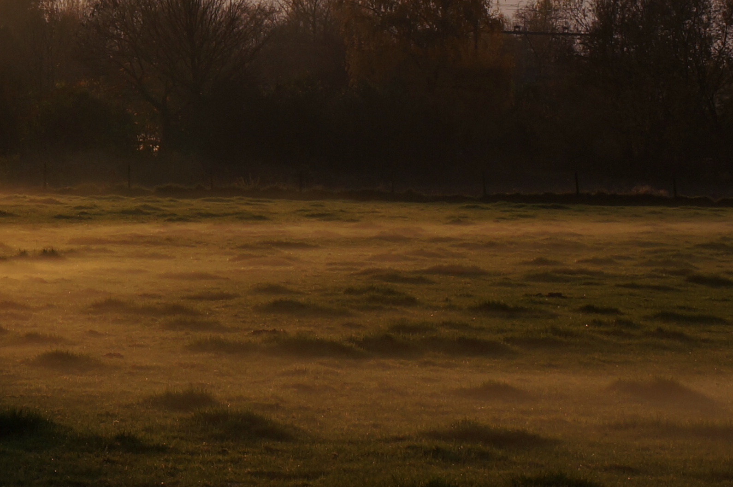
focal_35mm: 278
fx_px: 5655
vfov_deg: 4.9
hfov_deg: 7.4
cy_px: -111
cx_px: -63
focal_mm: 60
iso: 100
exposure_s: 1/250
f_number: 8
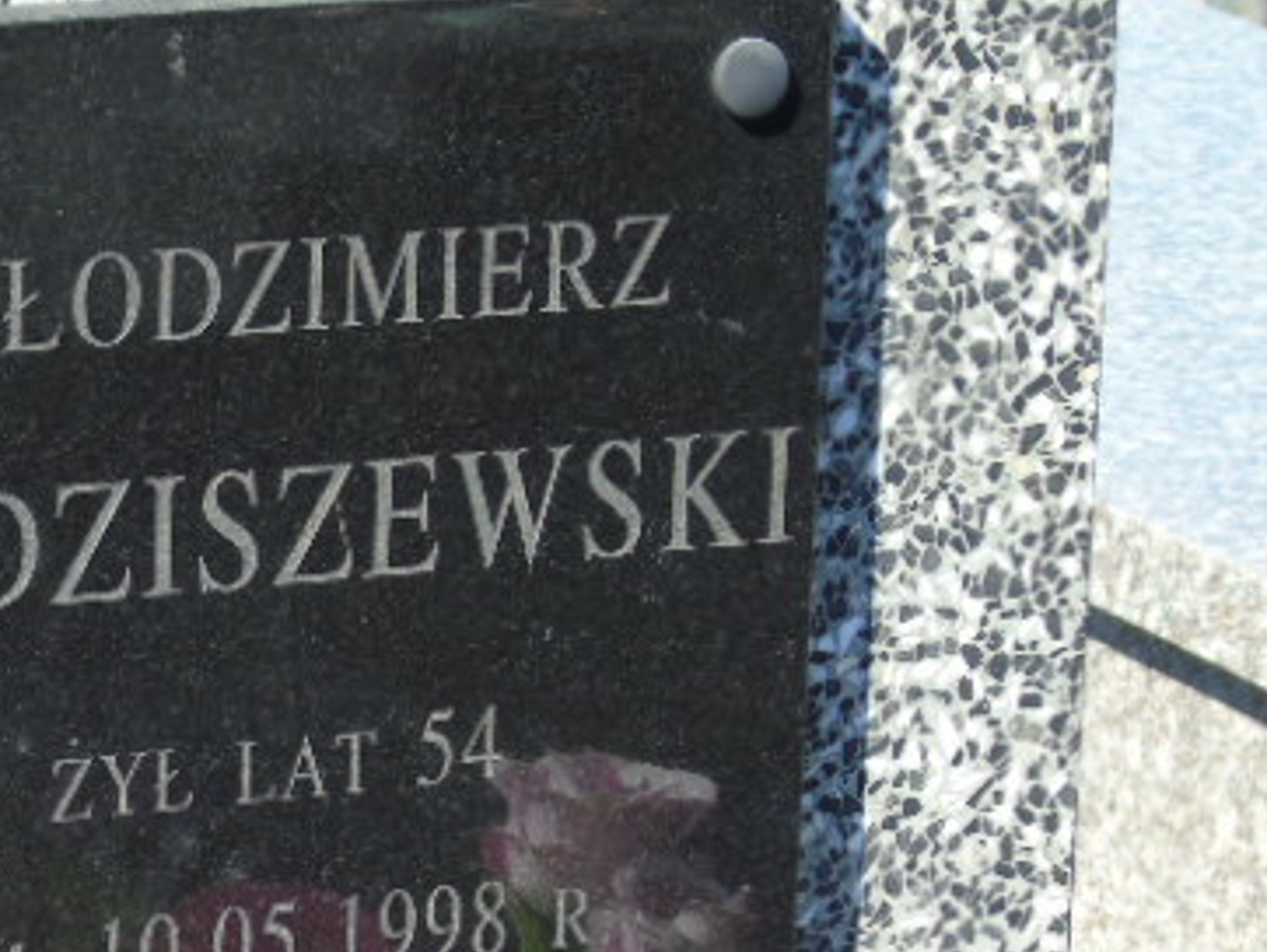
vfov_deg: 5.9
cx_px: 217
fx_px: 9193
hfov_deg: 7.9
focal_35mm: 251
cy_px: 658
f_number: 4.7
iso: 80
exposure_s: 1/200
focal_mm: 25
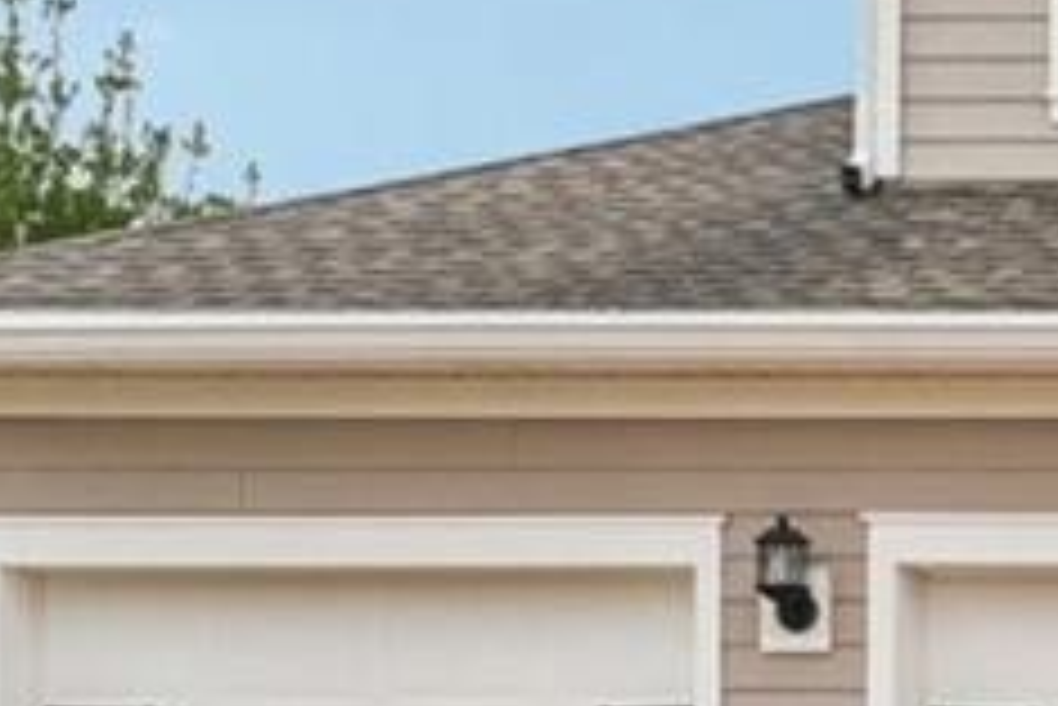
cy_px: 890
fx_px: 4059
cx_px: 2283
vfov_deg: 9.8
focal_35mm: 138
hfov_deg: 12.6
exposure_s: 1/20
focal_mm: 20.3
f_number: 9
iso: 100
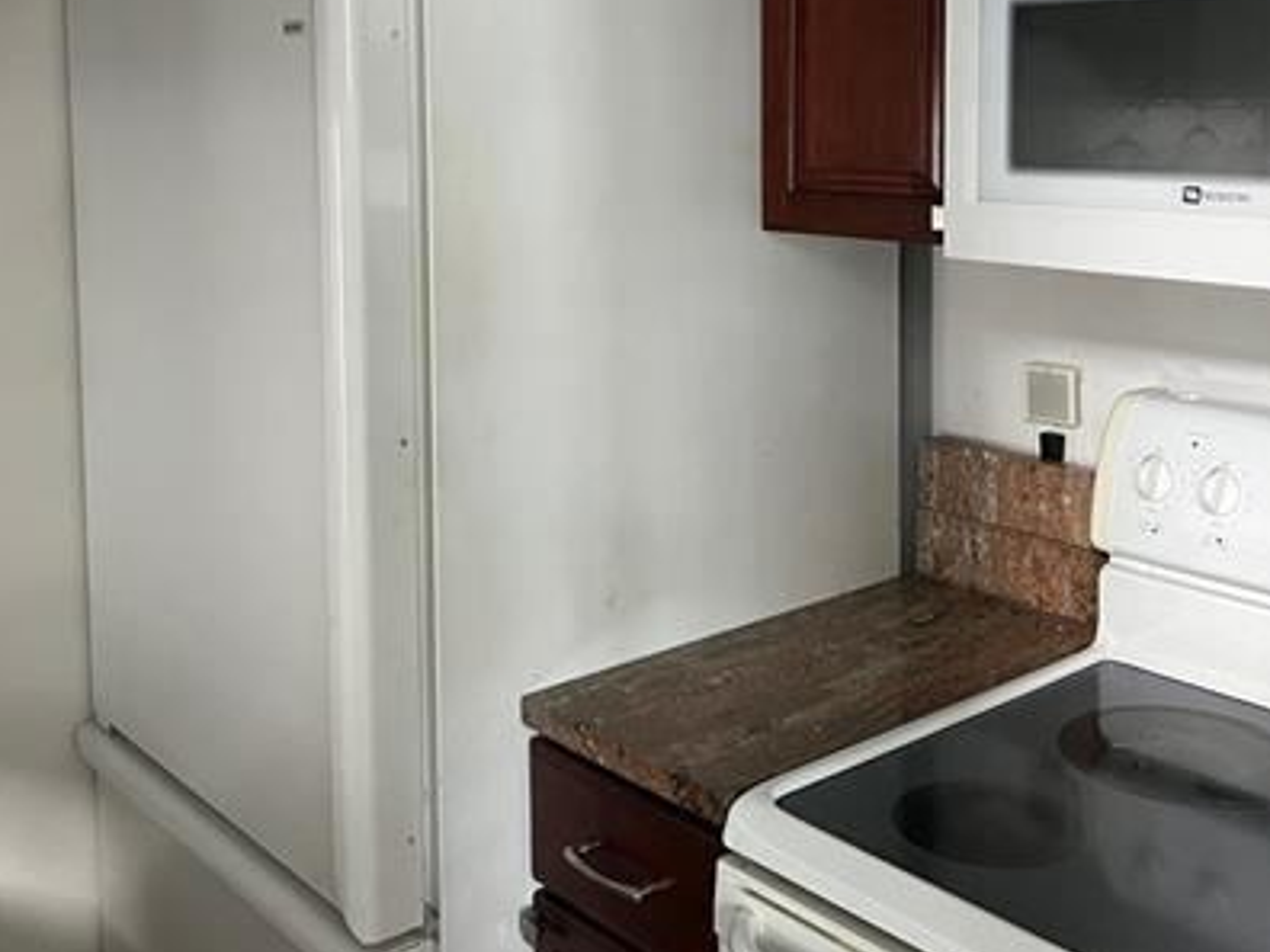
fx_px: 1541
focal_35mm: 42
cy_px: 205
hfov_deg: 44.7
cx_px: 548
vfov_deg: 33.5
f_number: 1.5
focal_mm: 5.7
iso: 500
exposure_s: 1/60
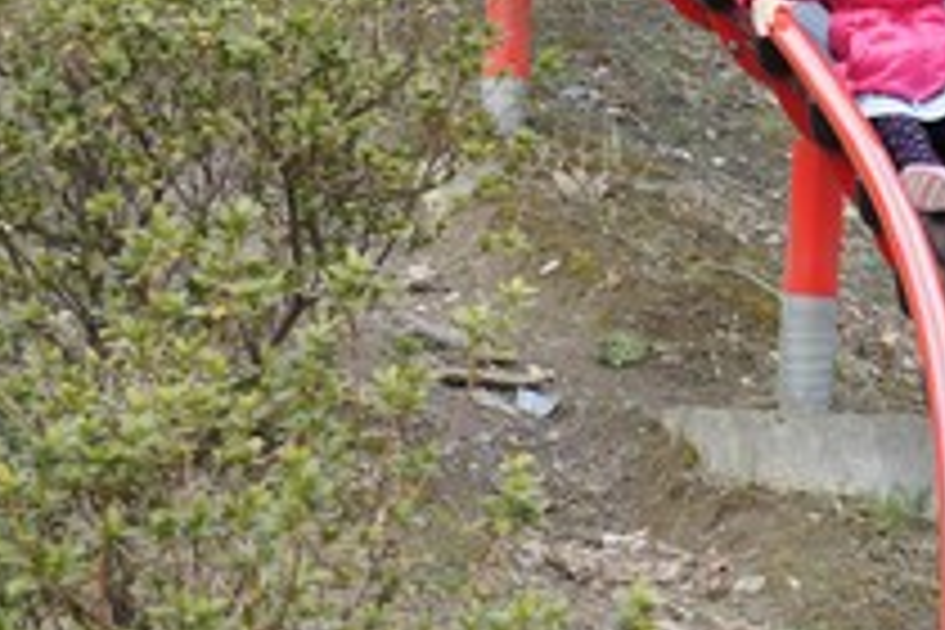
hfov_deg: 13.0
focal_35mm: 157
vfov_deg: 8.7
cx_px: 864
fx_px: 4120
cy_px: 270
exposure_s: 1/100
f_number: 5.6
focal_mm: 55
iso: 200
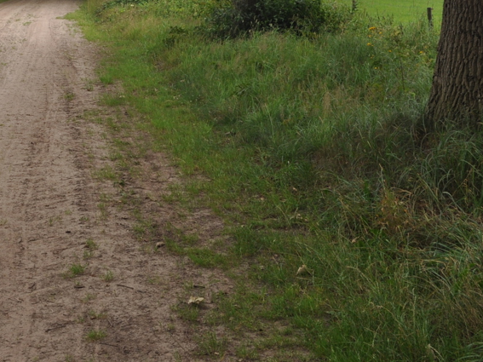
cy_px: -20
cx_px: 101
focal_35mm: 64
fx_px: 893
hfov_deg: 29.6
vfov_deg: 21.9
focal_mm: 18
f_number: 7.1
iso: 200
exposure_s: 1/200
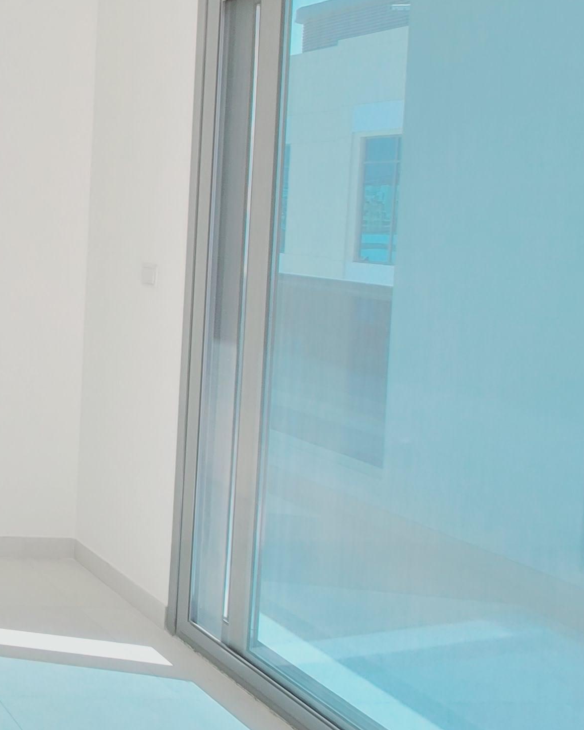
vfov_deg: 50.6
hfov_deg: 24.3
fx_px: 756
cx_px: -408
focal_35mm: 35
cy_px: 246
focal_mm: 2.2
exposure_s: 1/120
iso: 64
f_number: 2.2
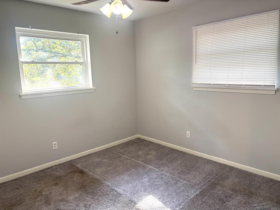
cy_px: 105
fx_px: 210
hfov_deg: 67.3
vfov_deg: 53.1
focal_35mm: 26
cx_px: 140
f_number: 1.6
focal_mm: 5.96
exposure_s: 1/60
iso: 80
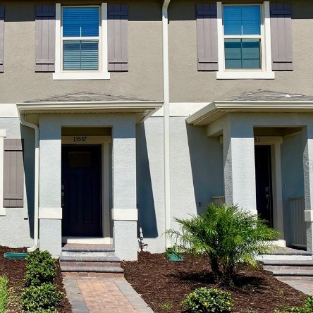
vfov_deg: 32.2
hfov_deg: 30.3
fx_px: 542
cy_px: 166
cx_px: 11
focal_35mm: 53
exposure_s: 1/4444
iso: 32
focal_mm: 4.25
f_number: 1.8
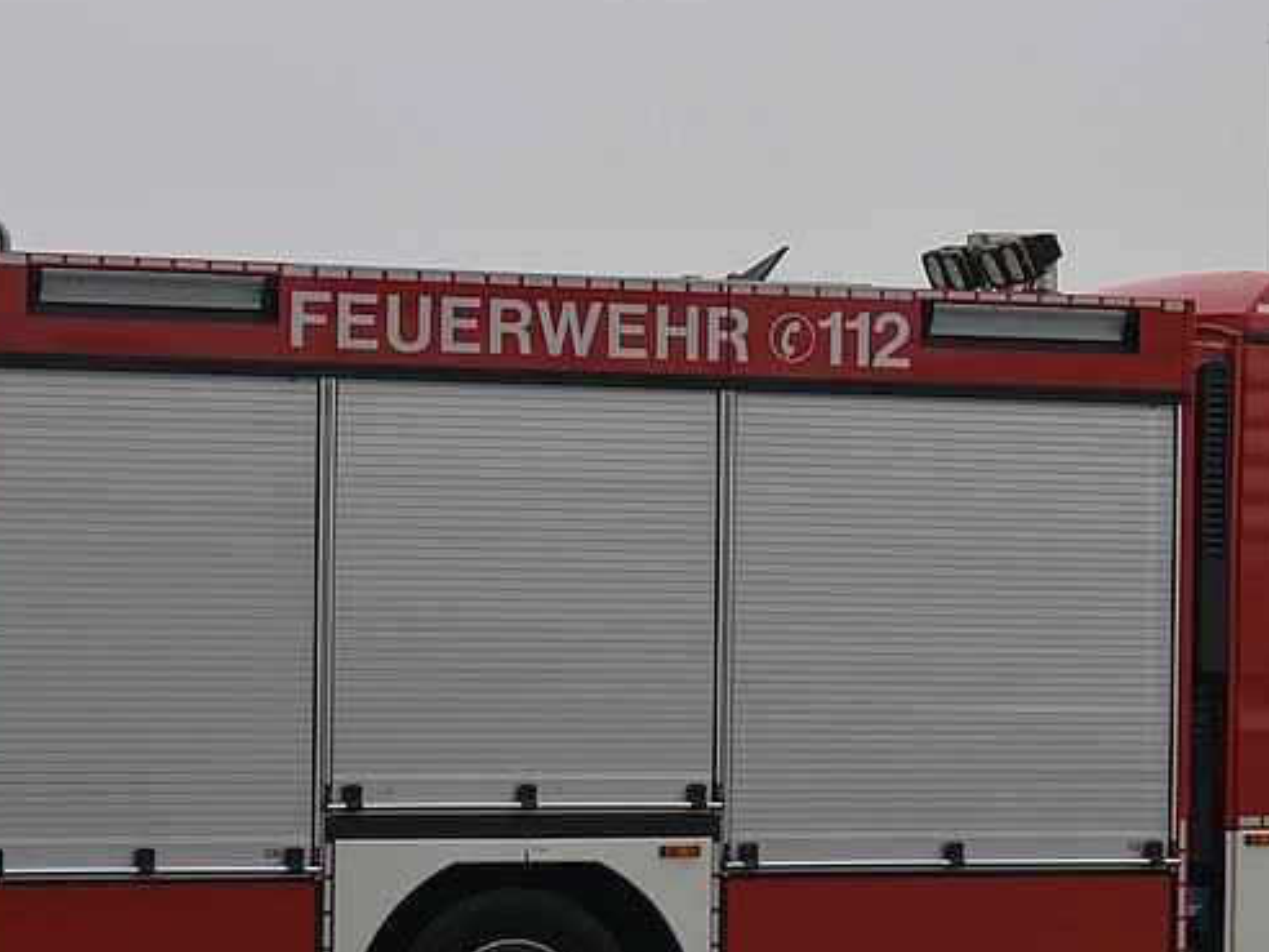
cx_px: 877
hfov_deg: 18.0
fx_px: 3996
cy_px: 591
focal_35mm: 109
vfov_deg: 13.6
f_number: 8
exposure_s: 1/250
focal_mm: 62
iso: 360
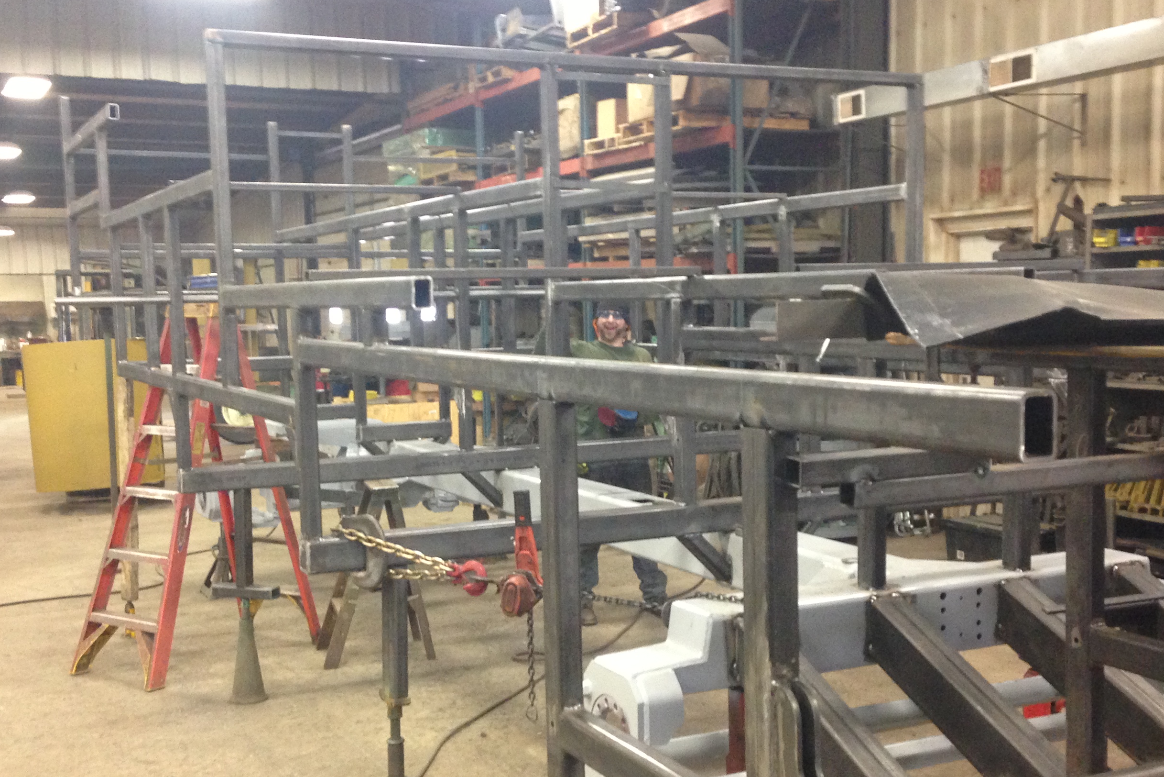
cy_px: 431
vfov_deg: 29.2
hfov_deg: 42.7
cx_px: 609
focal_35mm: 46
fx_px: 1487
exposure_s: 1/20
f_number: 2.4
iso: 250
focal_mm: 4.13
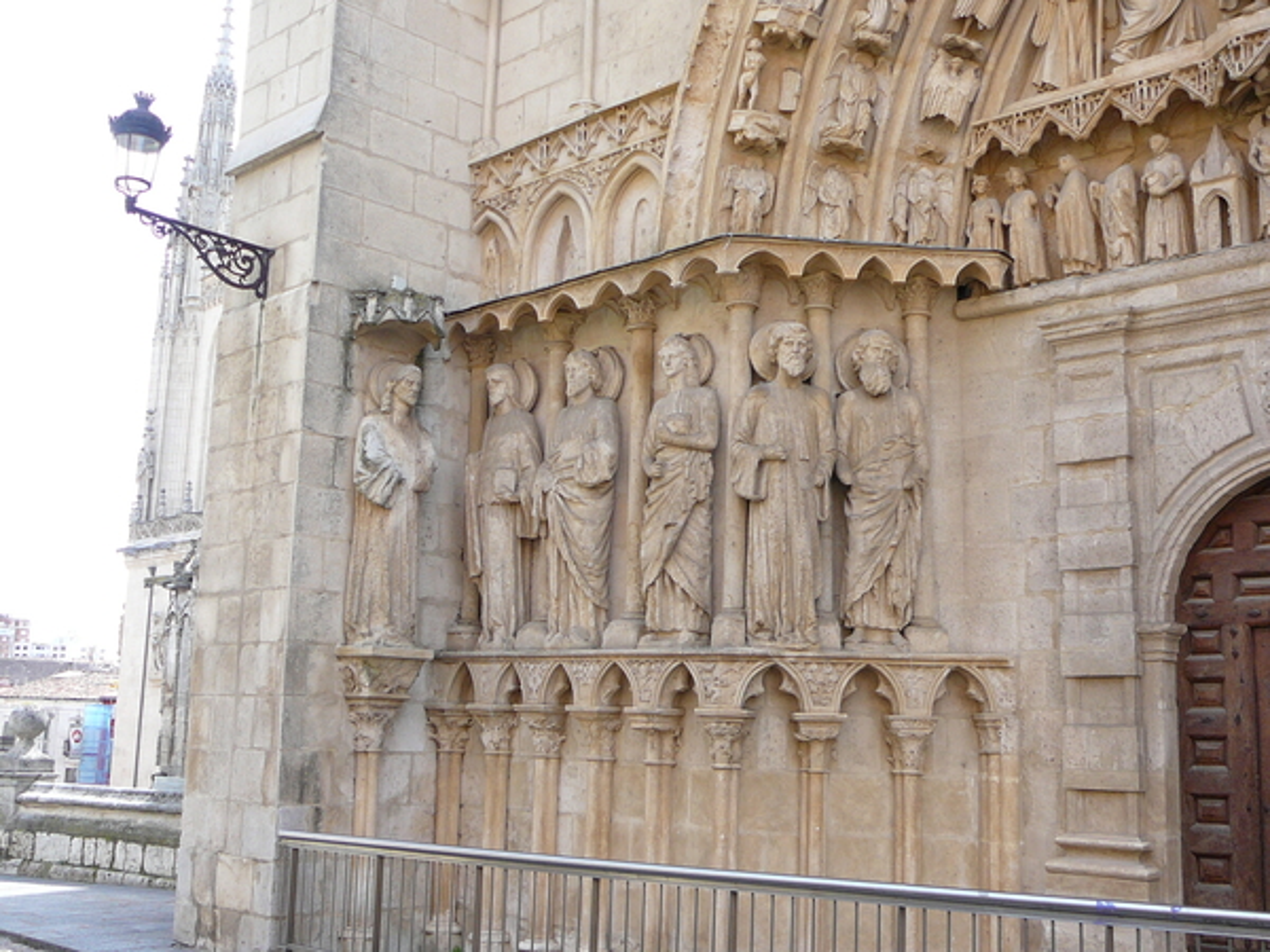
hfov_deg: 47.9
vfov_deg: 36.8
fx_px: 1431
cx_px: 635
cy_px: 476
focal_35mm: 39
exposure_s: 1/250
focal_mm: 5.2
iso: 80
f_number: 2.8
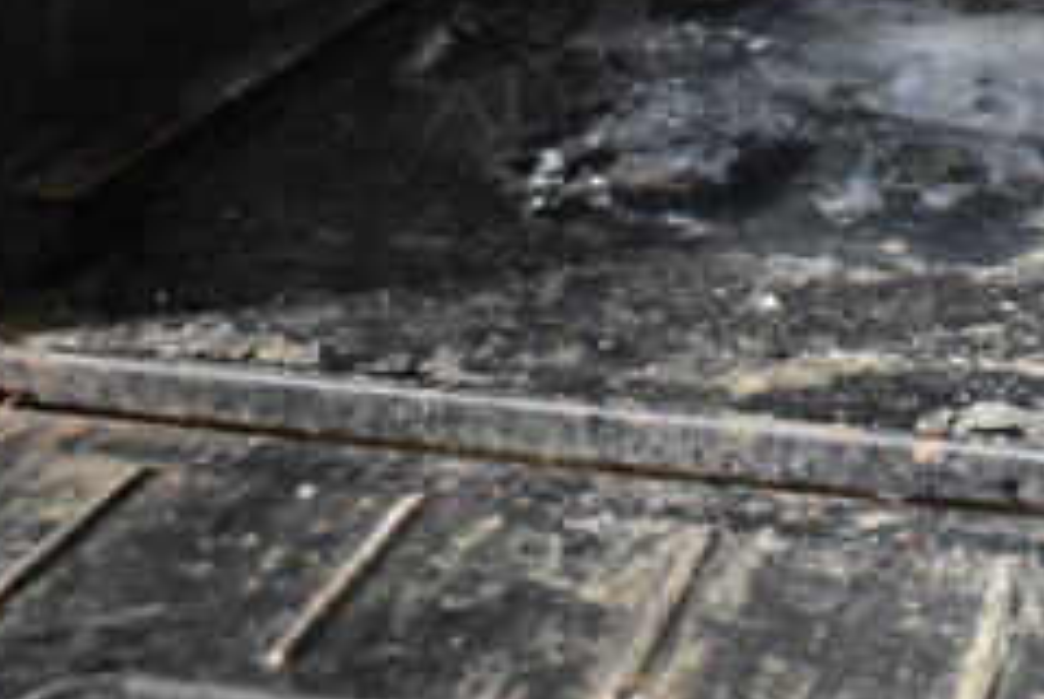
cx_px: 882
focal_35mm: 69
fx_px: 2003
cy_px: -79
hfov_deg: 28.4
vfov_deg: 19.0
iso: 1250
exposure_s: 1/30
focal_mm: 18
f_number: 3.5
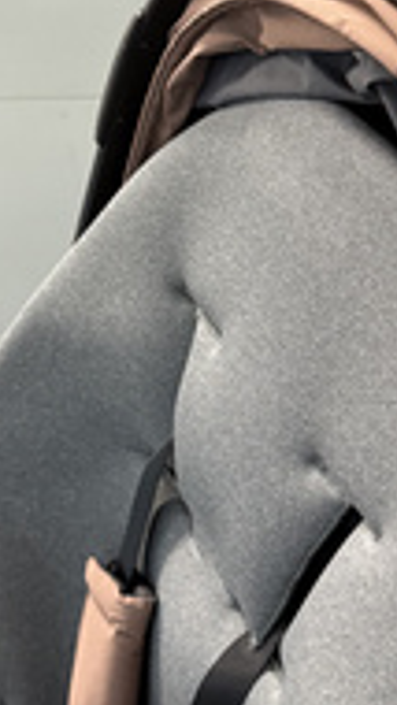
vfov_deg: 33.2
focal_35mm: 62
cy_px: 182
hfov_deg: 18.8
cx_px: 416
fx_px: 1159
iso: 500
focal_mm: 6.76
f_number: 1.78
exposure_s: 1/50
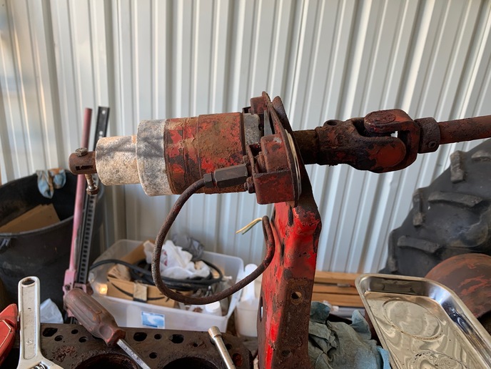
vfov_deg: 53.1
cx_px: 246
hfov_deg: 67.3
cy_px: 184
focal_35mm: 26
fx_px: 369
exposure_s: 1/121
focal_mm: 4.25
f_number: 1.8
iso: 50
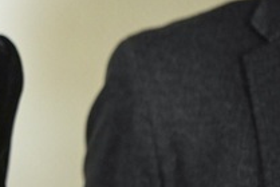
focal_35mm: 676
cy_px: -24
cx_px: -177
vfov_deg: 2.0
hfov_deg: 3.0
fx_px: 5265
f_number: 2.8
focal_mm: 195
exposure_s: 1/250
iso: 1600
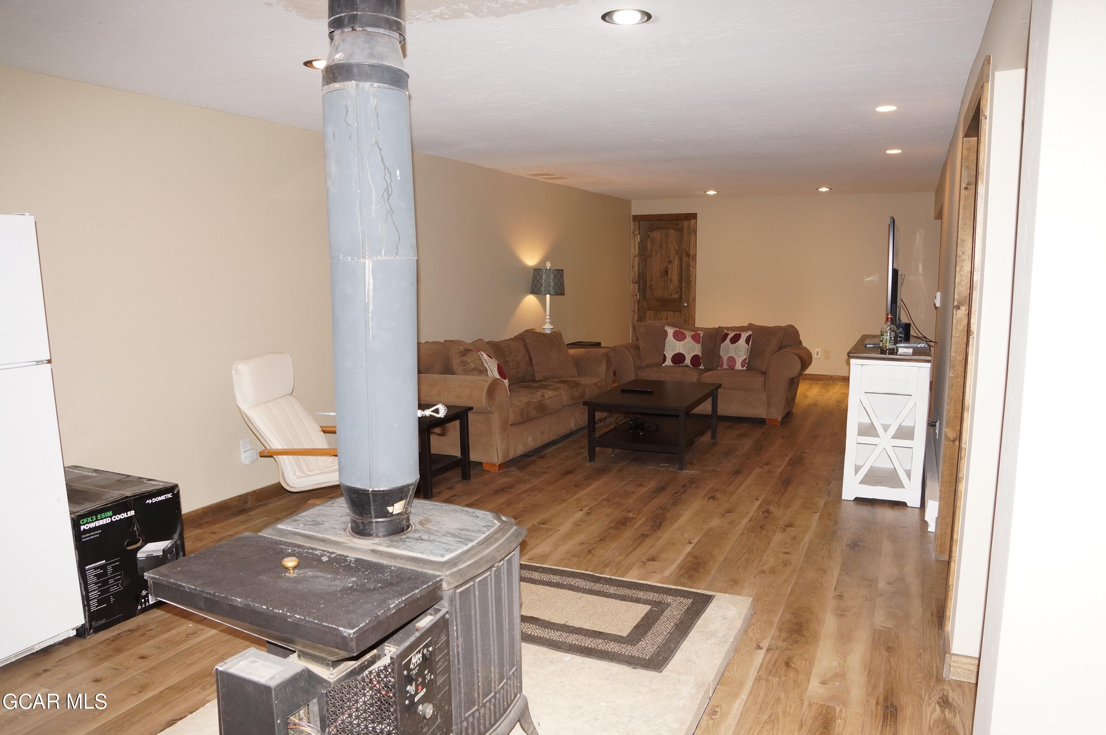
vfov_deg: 53.0
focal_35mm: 24
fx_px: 737
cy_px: 368
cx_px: 553
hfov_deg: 73.8
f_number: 4
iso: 400
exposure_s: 1/60
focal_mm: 16
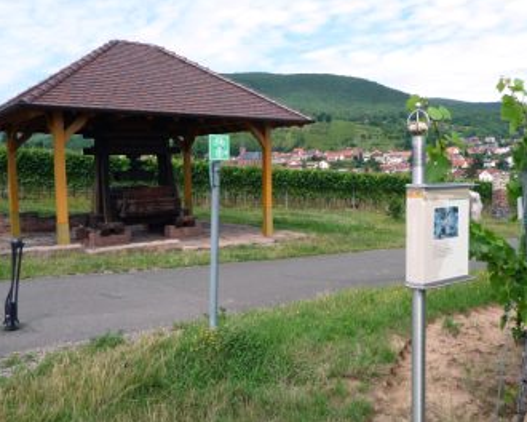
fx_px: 515
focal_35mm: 33
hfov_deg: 54.2
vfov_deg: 44.5
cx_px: 281
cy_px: 209
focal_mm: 4.7
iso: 100
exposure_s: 1/640
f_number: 3.3
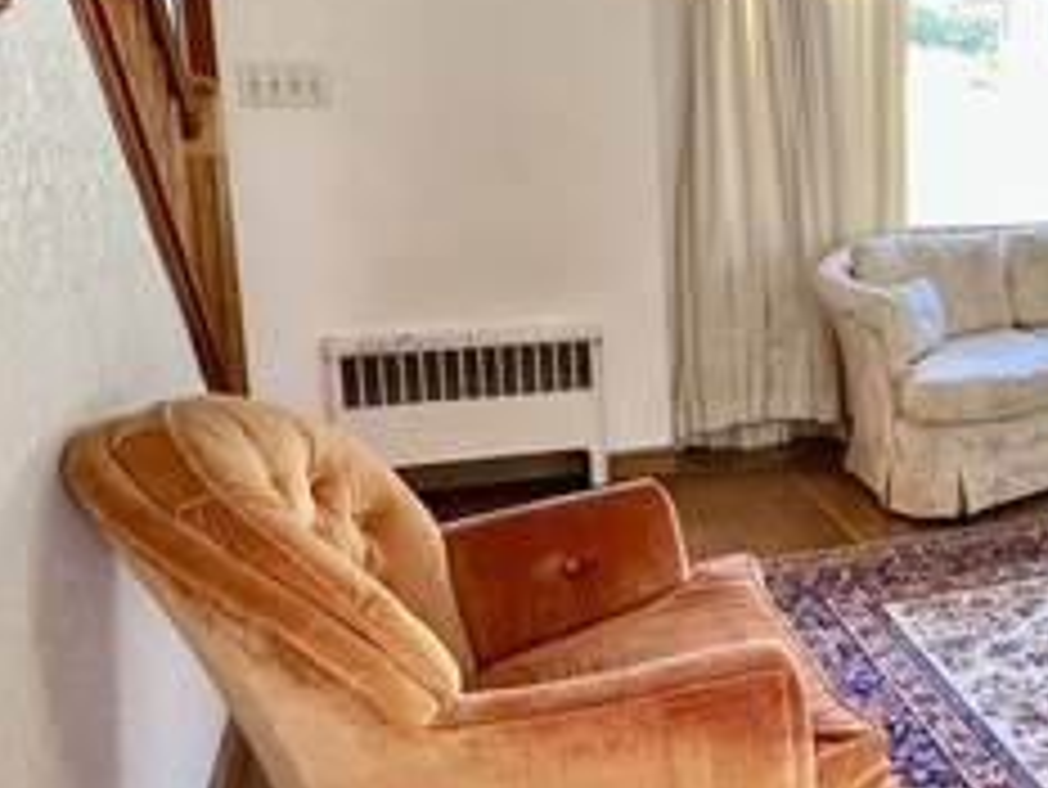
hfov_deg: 40.5
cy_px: 322
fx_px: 1181
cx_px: 1097
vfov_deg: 36.7
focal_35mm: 39
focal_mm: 1.57
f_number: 1.8
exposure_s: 1/120
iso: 200
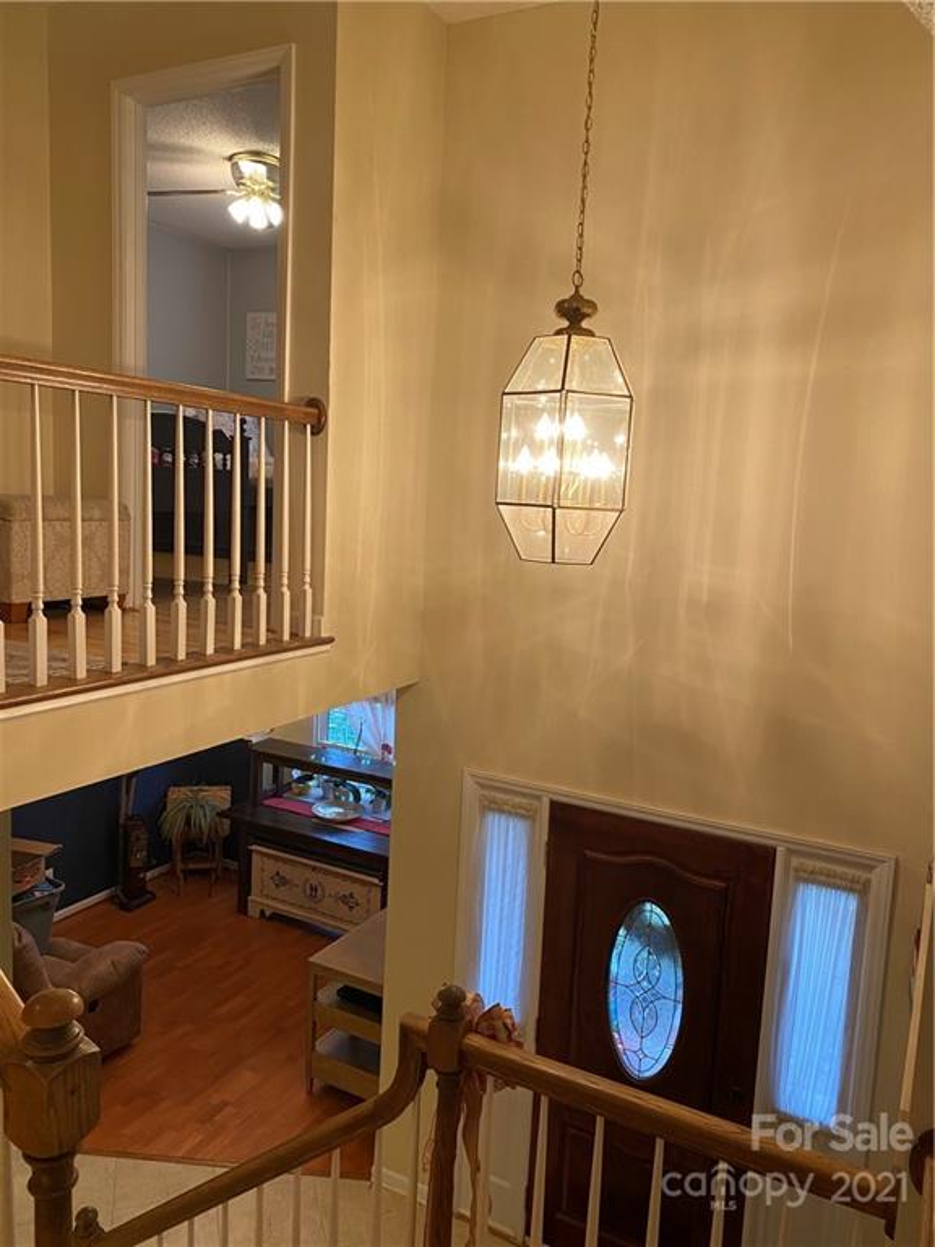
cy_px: 624
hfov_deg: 53.1
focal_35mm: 26
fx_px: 936
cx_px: 468
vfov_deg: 67.3
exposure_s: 1/60
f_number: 1.8
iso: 100
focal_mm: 4.25
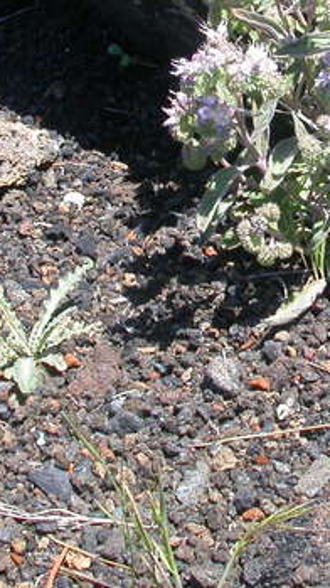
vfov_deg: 22.2
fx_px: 1480
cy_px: 115
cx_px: 357
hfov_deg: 12.5
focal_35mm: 95
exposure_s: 1/144
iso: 100
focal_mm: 7.85
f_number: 6.7
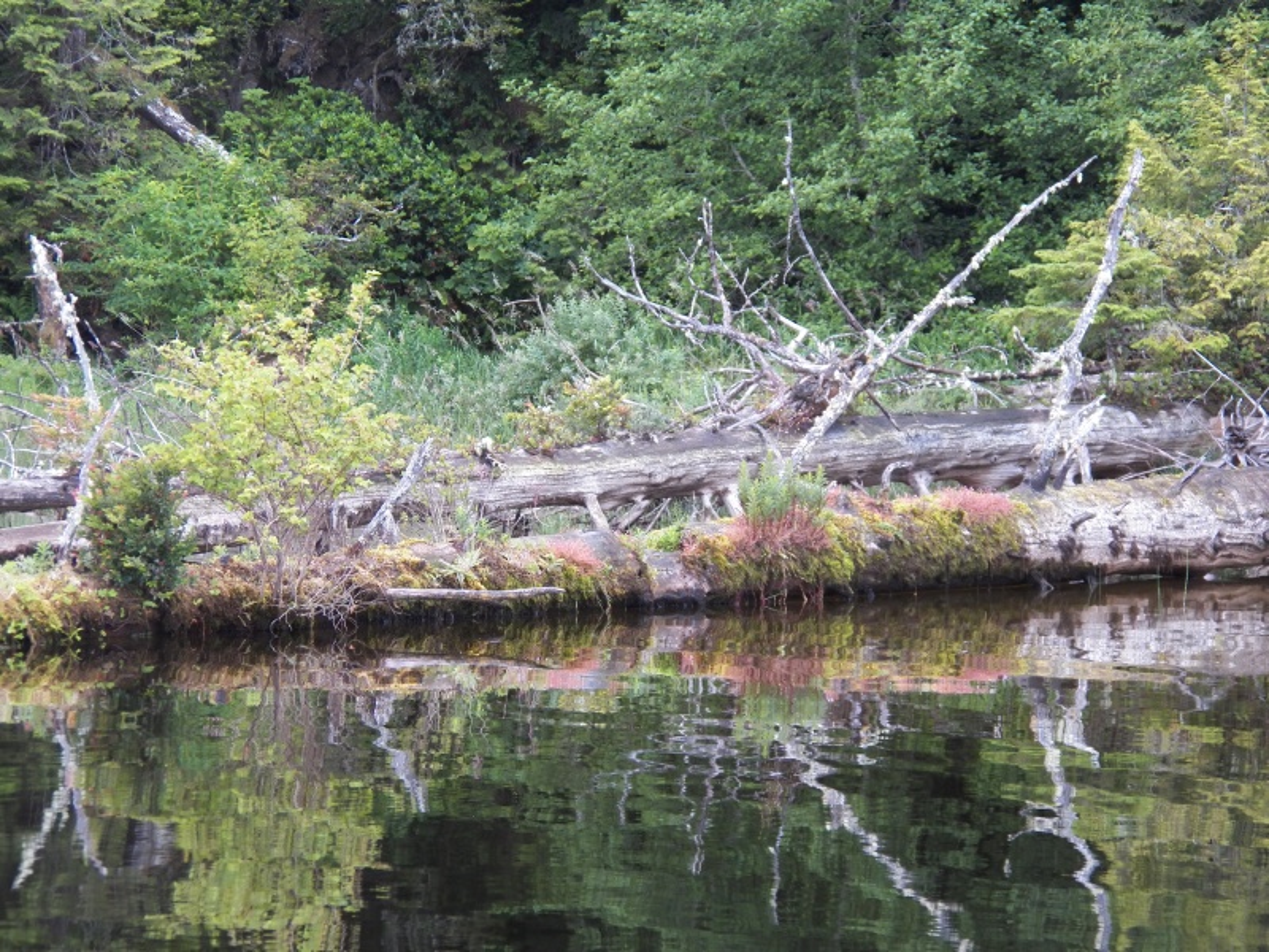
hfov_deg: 19.4
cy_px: 476
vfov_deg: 14.6
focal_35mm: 101
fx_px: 3703
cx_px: 634
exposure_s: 1/30
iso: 125
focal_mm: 17.1
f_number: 3.6
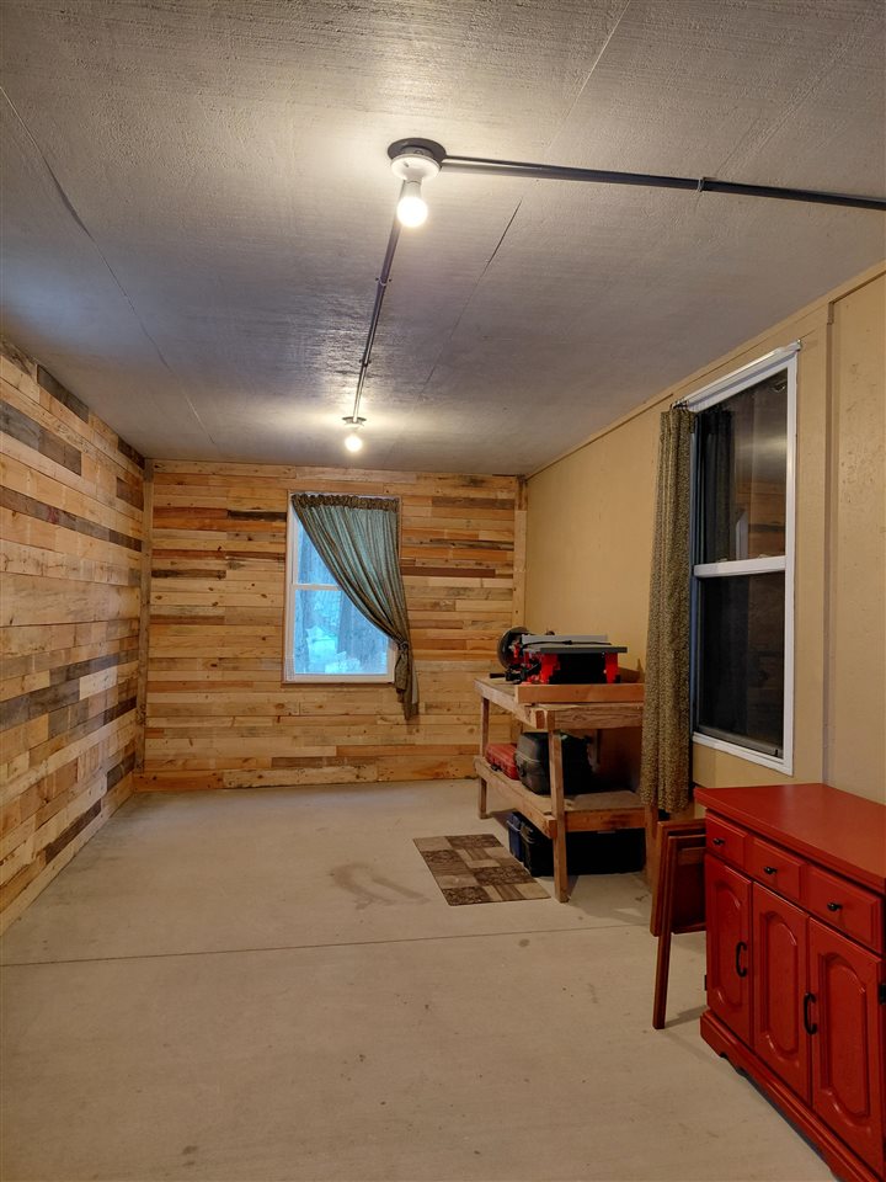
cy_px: 591
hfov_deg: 54.9
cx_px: 443
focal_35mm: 25
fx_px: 853
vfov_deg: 69.4
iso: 250
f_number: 1.8
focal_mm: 4.69
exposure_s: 1/60
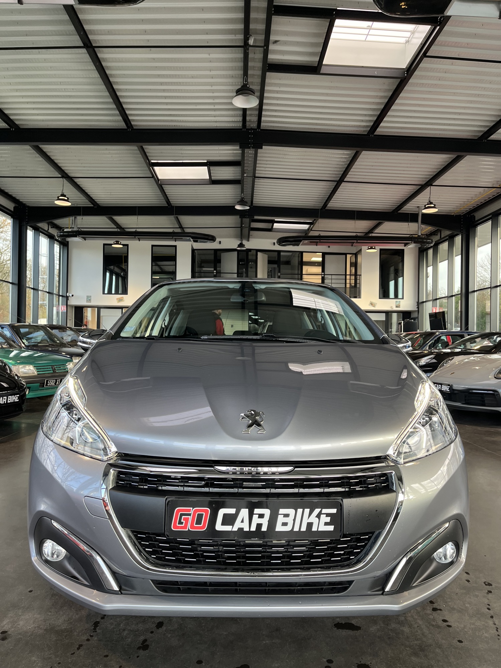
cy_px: 334
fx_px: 502
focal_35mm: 26
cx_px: 250
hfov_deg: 53.1
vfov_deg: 67.3
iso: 80
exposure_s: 1/100
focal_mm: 5.1
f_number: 1.6
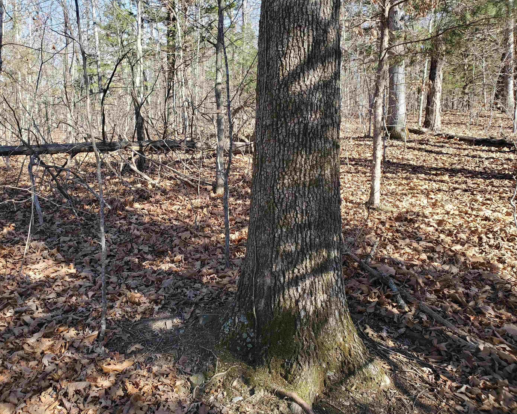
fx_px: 428
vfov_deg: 51.5
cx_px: 238
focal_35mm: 28
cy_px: 204
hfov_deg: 62.1
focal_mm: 4.3
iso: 50
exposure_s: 1/230
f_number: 2.4
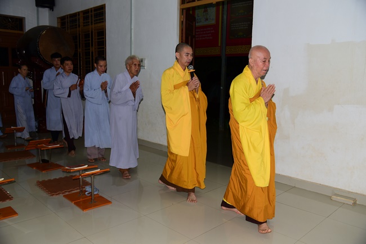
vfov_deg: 43.6
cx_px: 183
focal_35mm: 30
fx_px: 305
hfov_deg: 61.9
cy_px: 122
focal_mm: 30
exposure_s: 1/60
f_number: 4
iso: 320
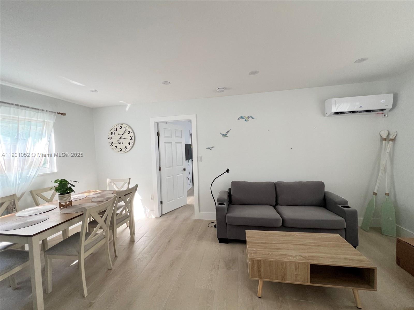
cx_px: 207
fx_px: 155
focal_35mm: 13
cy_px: 155
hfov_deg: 106.2
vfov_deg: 89.9
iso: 100
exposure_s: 1/99
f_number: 1.8
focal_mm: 1.57
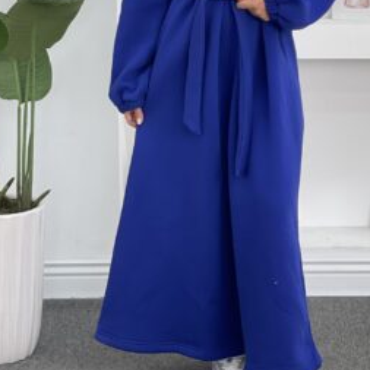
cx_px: 243
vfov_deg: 15.6
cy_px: -23
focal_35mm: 109
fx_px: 1318
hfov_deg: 15.9
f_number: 2
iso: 40
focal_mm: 6
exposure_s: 1/100
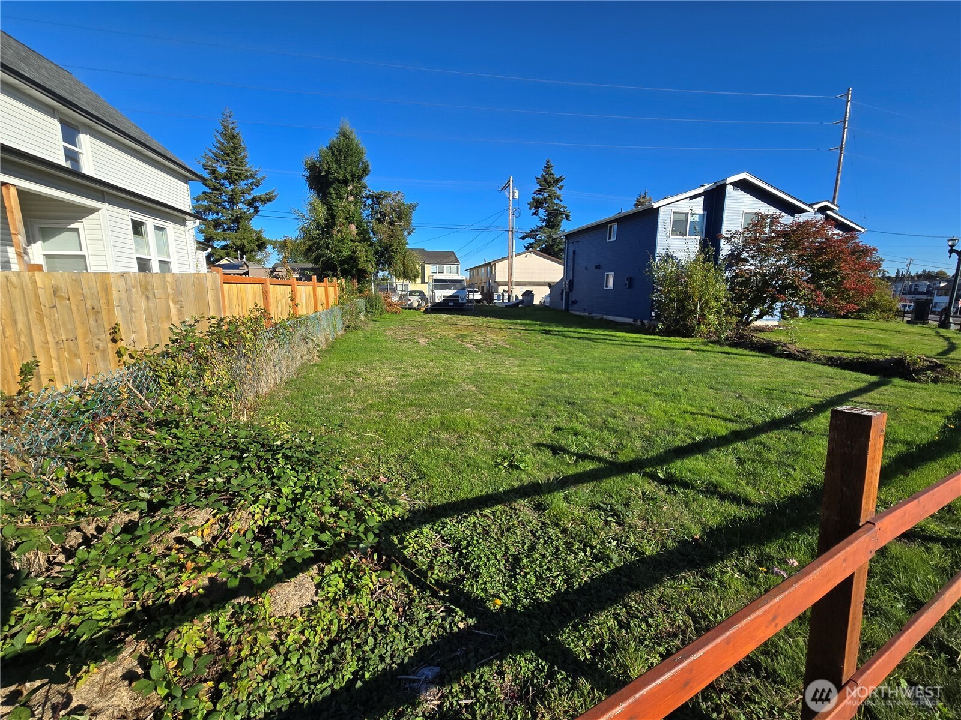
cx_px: 480
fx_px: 361
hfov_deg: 106.2
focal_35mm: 13
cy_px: 360
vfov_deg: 89.9
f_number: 2.2
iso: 50
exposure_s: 1/1915
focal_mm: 2.2
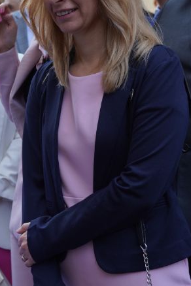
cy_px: 145
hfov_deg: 14.7
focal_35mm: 92
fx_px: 732
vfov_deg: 22.1
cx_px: 19
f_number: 4
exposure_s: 1/100
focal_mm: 31
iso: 100
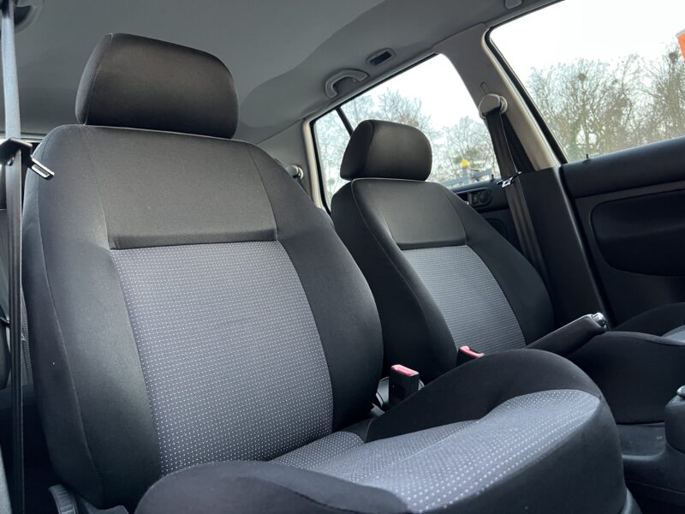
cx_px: 342
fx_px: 515
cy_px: 257
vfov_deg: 53.1
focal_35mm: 26
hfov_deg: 67.3
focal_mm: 5.7
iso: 500
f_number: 1.5
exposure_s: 1/60
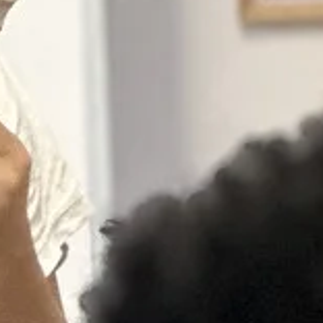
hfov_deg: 2.8
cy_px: -180
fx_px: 6640
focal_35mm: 629
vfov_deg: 2.8
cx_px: -263
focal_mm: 9
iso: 250
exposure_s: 1/100
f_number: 2.8
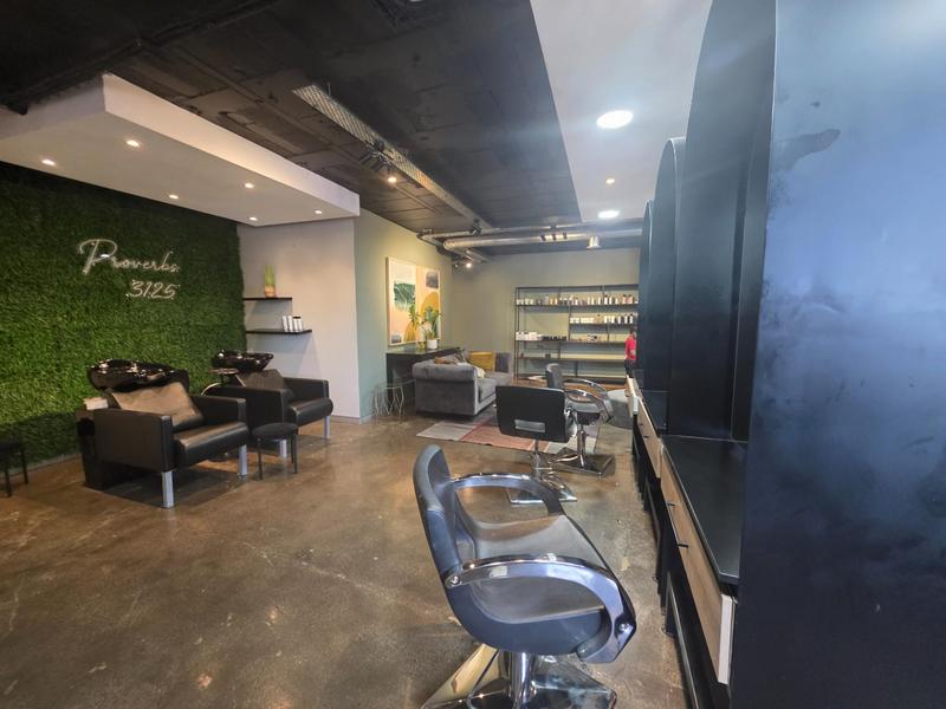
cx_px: 473
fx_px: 355
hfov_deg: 106.2
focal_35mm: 13
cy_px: 354
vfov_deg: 89.9
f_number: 1.9
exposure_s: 1/50
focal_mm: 2.2
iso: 500
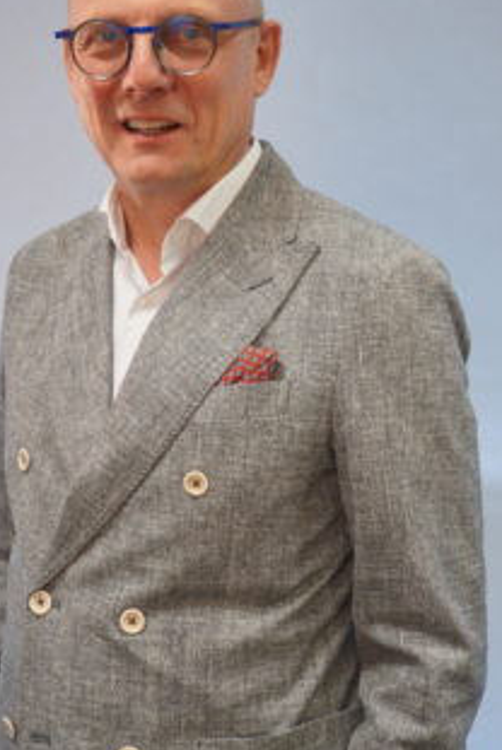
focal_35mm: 54
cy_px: 335
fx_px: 1127
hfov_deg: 25.1
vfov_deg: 36.8
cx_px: 197
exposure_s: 1/13
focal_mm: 28
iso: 200
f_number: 4.5
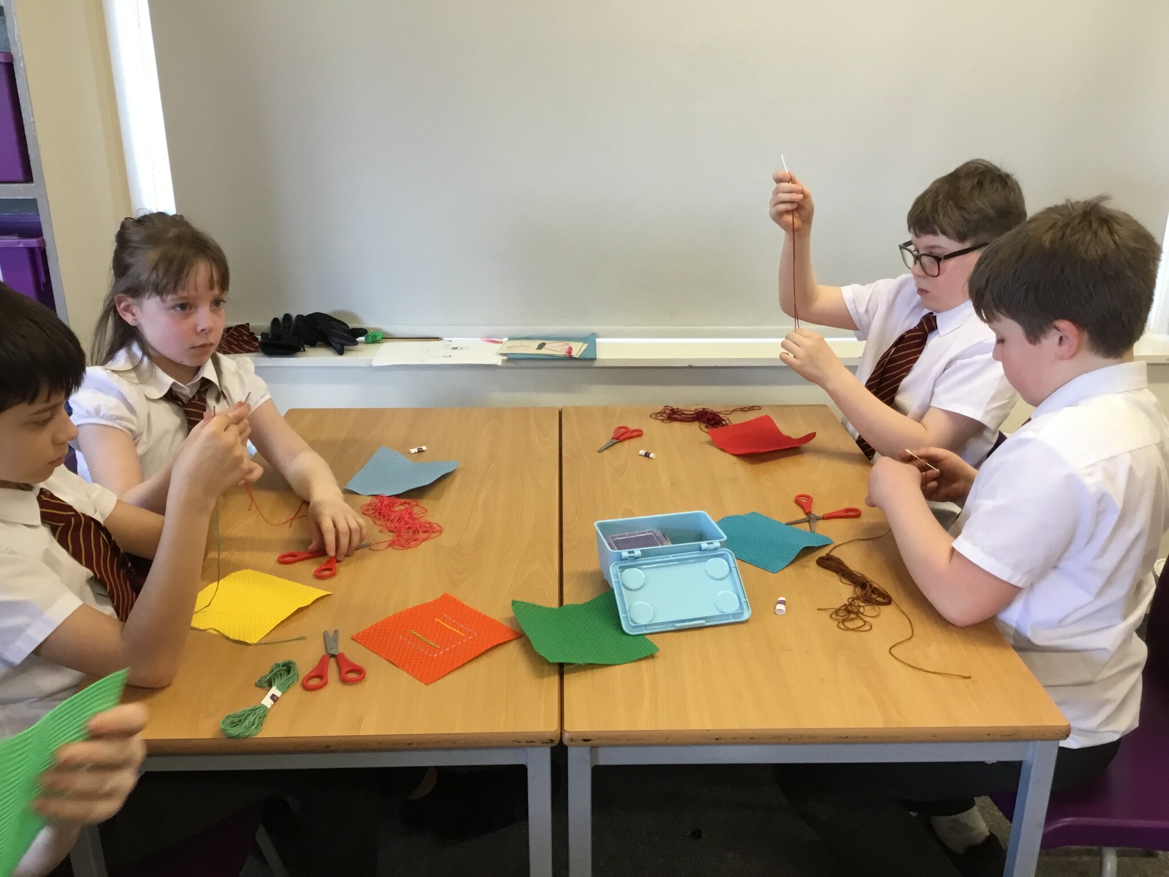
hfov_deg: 58.4
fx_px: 1047
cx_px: 584
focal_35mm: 31
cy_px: 438
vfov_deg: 45.4
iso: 100
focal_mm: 3.3
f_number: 2.4
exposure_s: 1/33
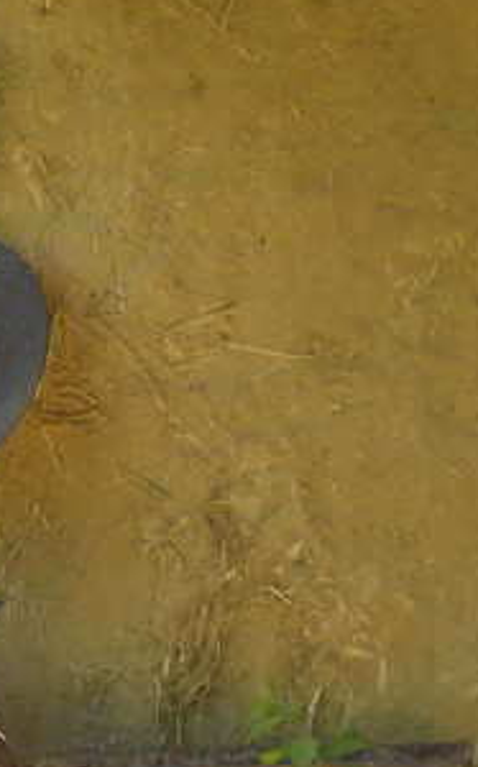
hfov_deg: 7.5
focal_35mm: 174
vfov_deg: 12.0
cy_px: 115
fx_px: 3634
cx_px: -97
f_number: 3.5
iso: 64
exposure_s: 1/134
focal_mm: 7.3
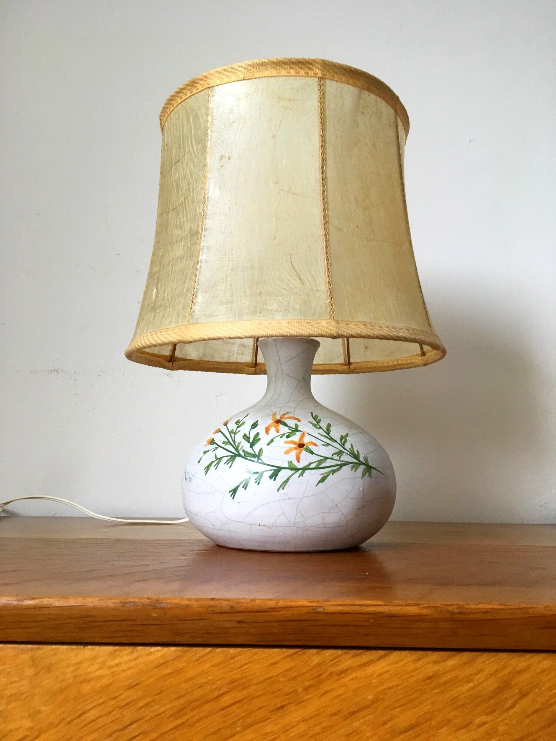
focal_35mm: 29
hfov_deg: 48.2
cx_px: 278
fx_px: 621
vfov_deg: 61.7
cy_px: 370
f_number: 2.2
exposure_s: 1/33
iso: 100
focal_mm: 4.15
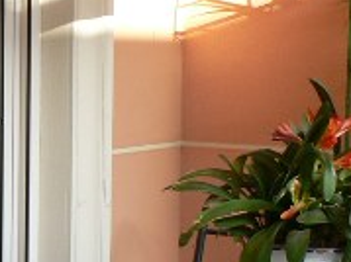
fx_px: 1267
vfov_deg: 11.8
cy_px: 203
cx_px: 39
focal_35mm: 125
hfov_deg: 15.6
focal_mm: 6
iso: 64
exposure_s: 1/80
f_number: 2.8
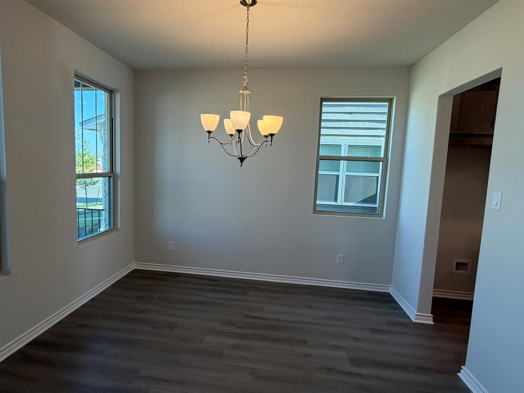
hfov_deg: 78.7
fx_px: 318
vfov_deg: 63.5
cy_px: 198
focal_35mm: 21
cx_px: 231
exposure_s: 1/120
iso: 100
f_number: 2.2
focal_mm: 2.22
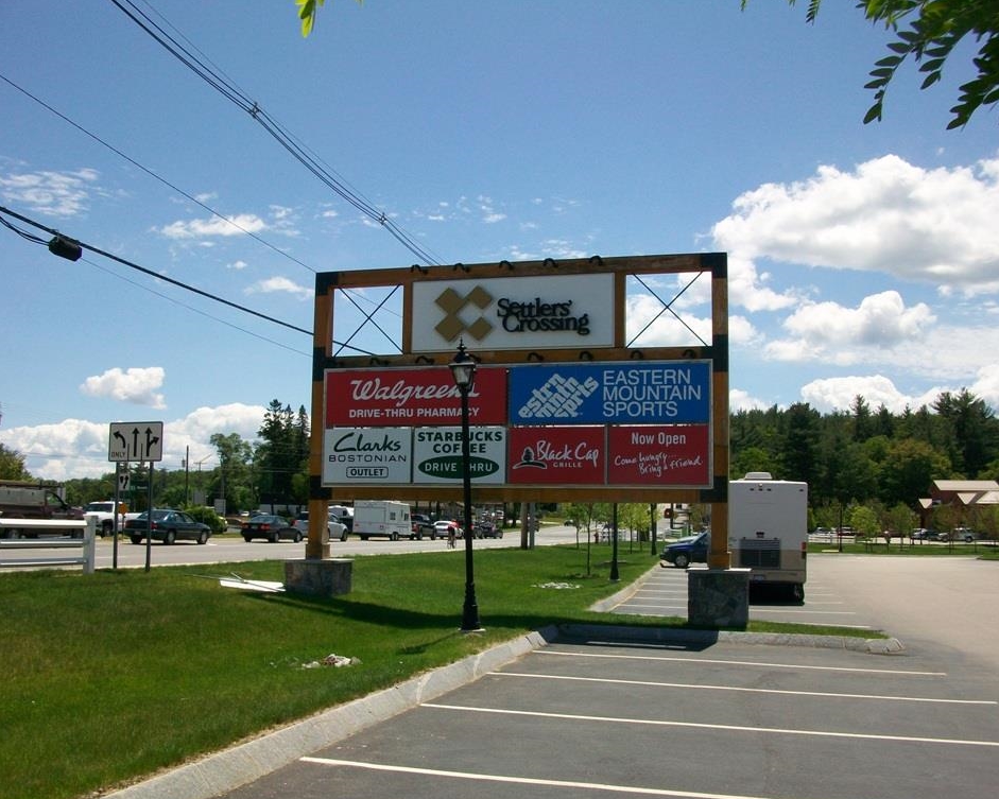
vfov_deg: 43.4
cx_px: 490
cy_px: 401
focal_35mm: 34
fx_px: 1005
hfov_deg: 52.8
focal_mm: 5.7
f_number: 5.5
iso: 64
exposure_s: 1/400
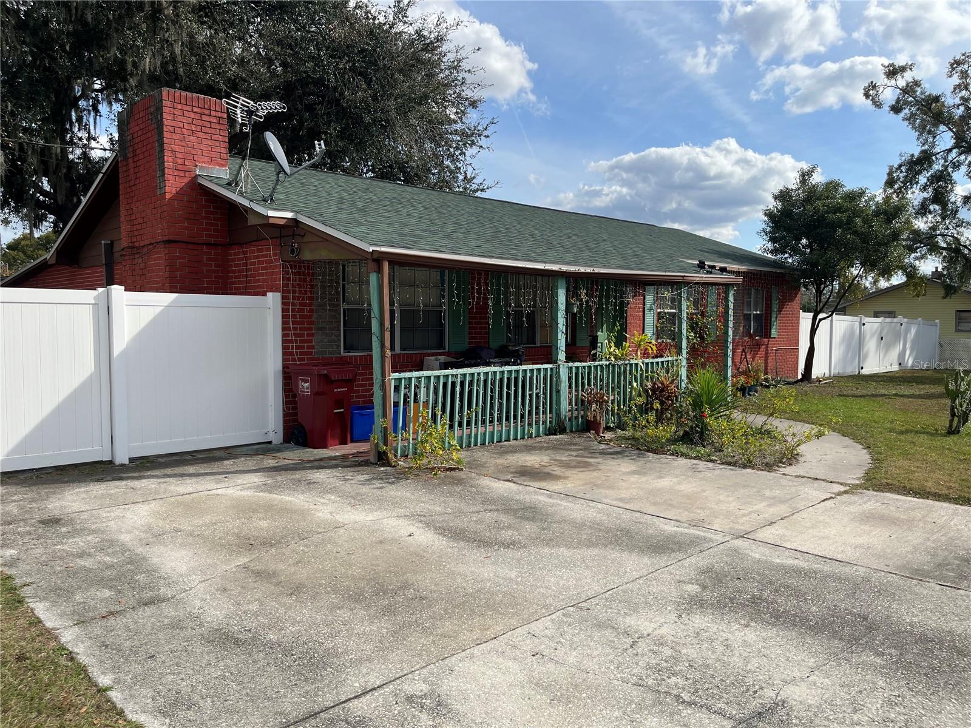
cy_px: 364
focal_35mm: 26
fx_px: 729
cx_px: 486
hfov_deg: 67.3
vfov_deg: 53.1
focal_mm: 5.1
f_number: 1.6
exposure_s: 1/3745
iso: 50
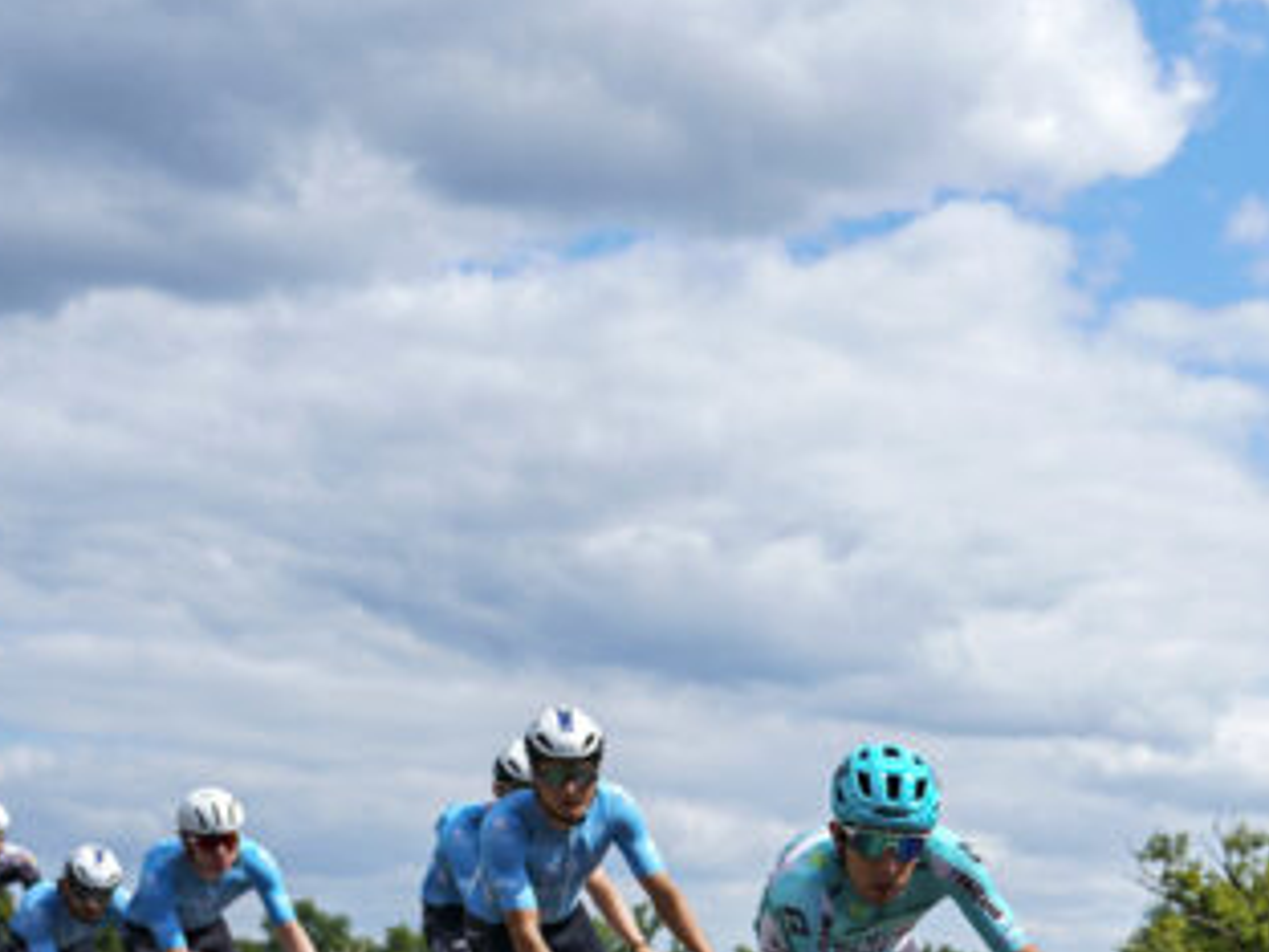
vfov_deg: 18.3
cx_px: 1436
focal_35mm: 78
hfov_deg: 23.3
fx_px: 2859
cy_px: 1025
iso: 200
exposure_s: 1/2000
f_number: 4
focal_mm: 33
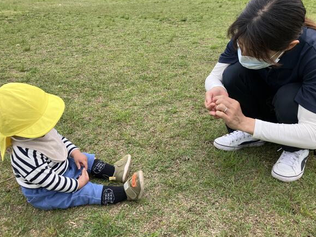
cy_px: 117
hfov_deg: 61.7
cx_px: 159
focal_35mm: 29
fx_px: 265
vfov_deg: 48.2
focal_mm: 3.99
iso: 32
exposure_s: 1/934
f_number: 1.8
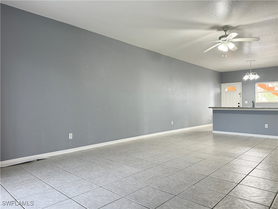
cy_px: 104
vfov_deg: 56.8
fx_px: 193
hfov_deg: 71.6
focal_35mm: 24
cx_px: 139
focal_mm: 6.76
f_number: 1.78
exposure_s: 1/60
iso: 125
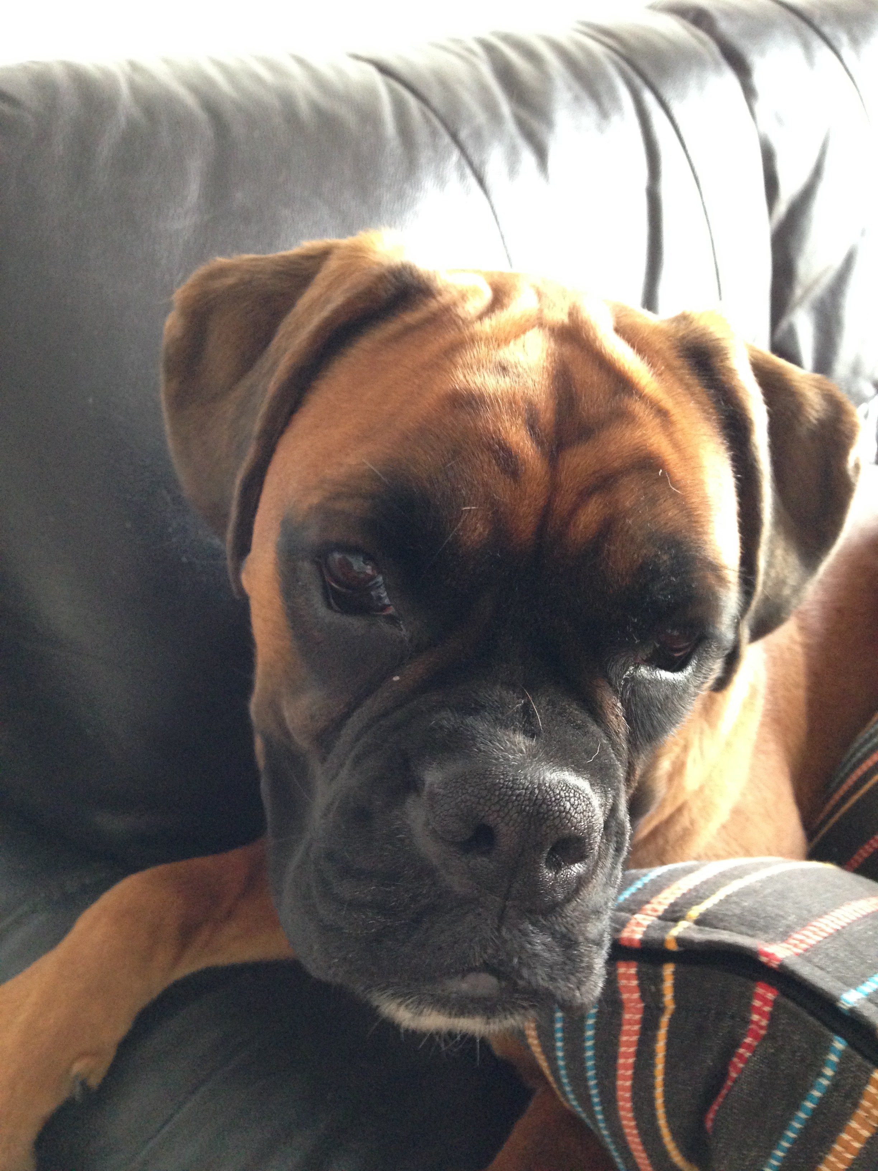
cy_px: 586
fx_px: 1116
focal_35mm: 33
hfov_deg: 42.9
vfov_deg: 55.4
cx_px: 439
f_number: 2.4
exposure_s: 1/20
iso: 320
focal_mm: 4.12
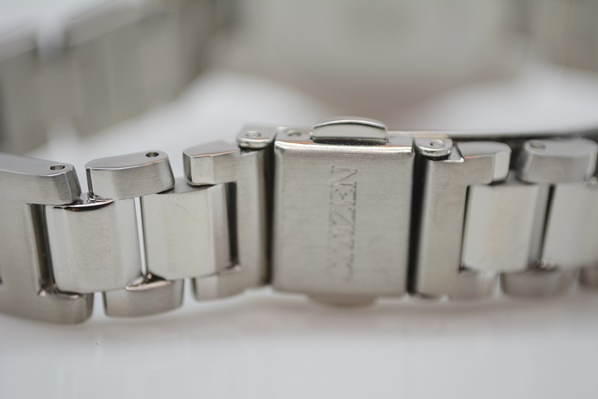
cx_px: 299
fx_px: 1246
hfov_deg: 27.0
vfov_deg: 18.2
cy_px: 200
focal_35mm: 75
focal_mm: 50
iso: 320
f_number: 5.6
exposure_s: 1/125
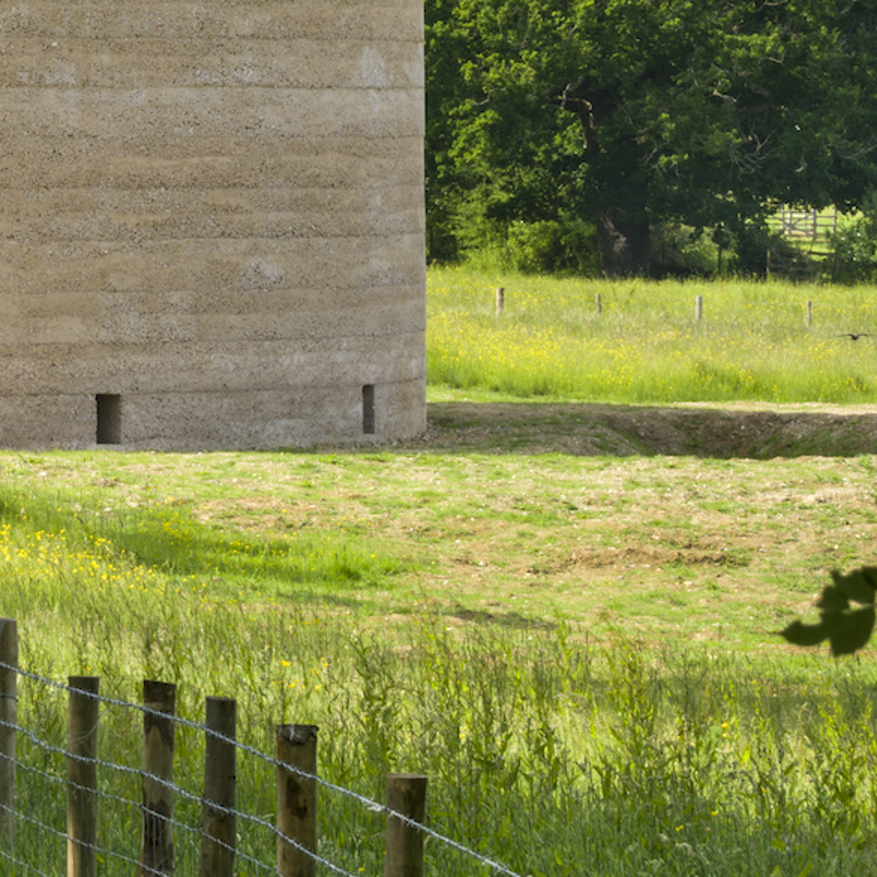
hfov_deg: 5.7
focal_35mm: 305
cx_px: -400
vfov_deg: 5.7
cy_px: -667
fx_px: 8742
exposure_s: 1/30
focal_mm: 70
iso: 100
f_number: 11
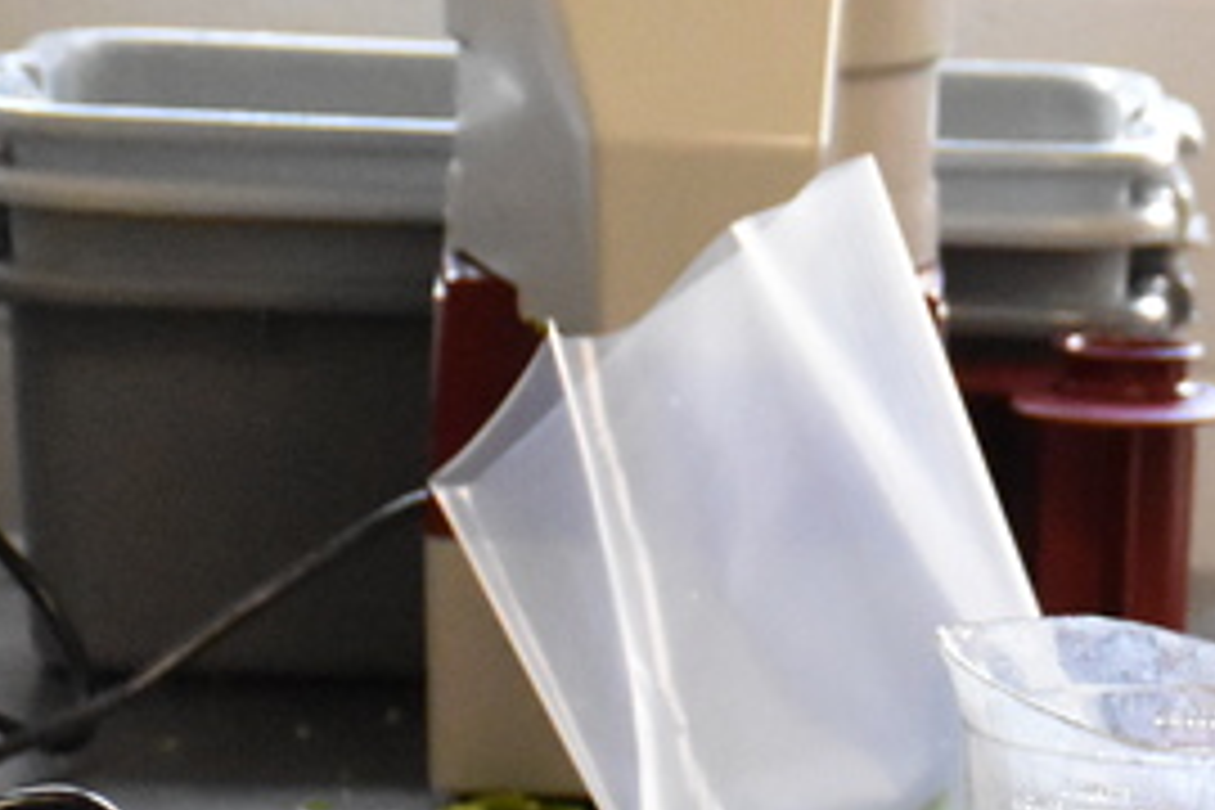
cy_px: 443
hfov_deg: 7.1
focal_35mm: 284
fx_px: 9584
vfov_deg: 4.8
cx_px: 2133
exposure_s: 1/400
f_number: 4.8
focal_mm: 50
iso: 6400
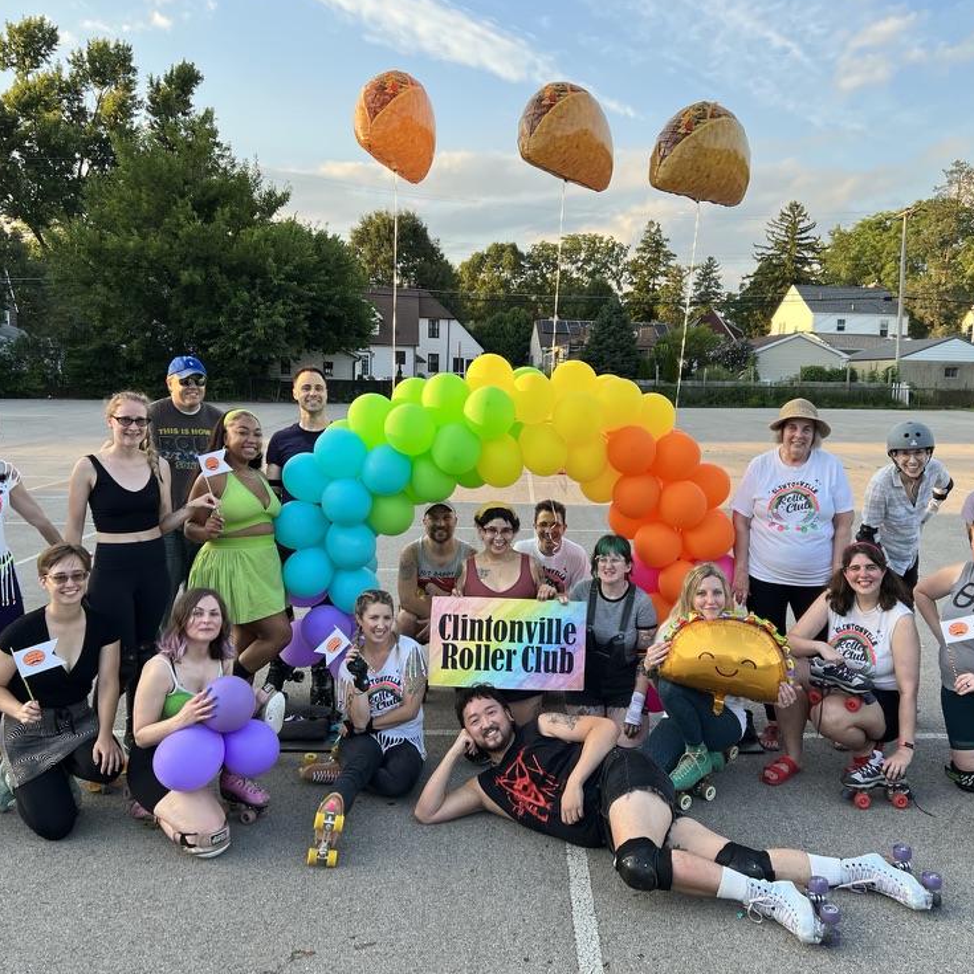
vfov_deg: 51.1
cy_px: 497
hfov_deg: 51.1
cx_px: 525
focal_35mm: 32
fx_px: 1019
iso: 50
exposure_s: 1/394
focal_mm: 5.7
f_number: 1.5
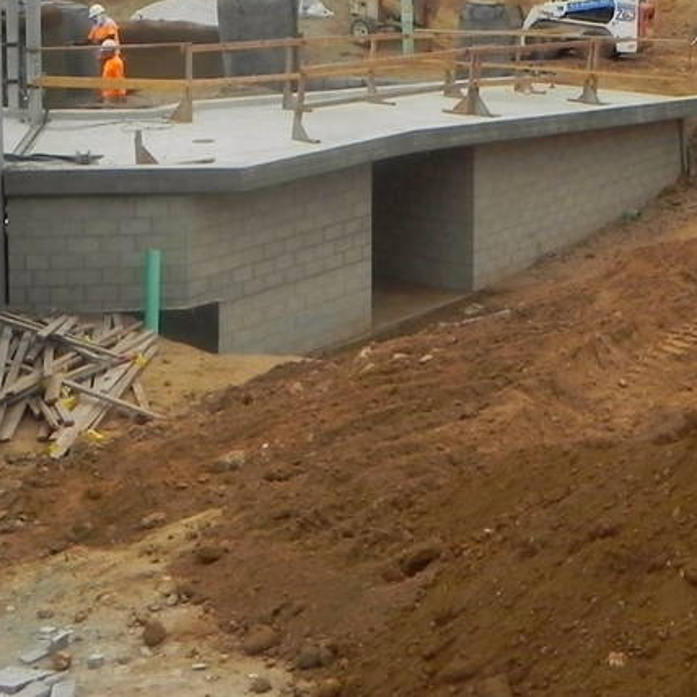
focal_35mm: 86
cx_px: 505
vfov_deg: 19.6
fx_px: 1959
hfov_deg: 20.1
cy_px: 8
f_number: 6.3
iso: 160
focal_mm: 4.6
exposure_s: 1/250
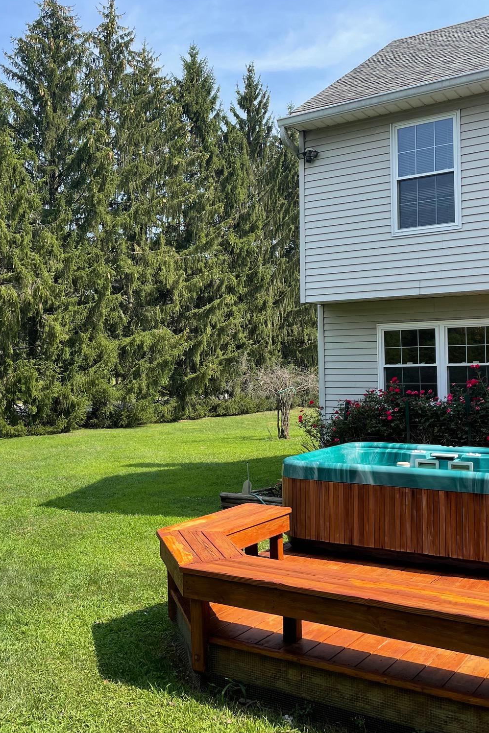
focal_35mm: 37
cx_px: 191
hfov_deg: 35.8
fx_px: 754
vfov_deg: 51.9
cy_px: 365
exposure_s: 1/1114
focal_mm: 4.2
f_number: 1.6
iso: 32
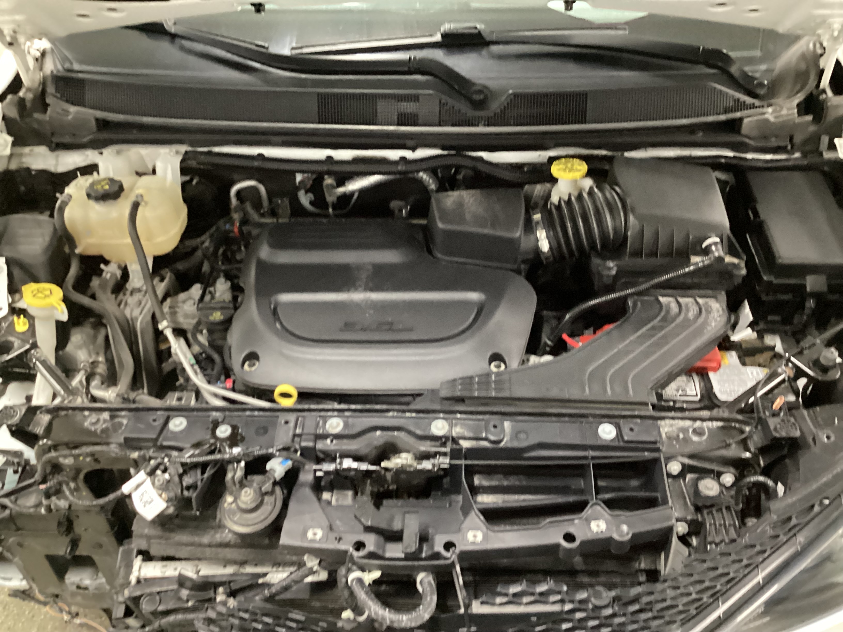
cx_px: 422
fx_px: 755
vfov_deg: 45.4
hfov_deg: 58.4
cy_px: 316
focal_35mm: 31
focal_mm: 3.3
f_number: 2.4
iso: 640
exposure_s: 1/20
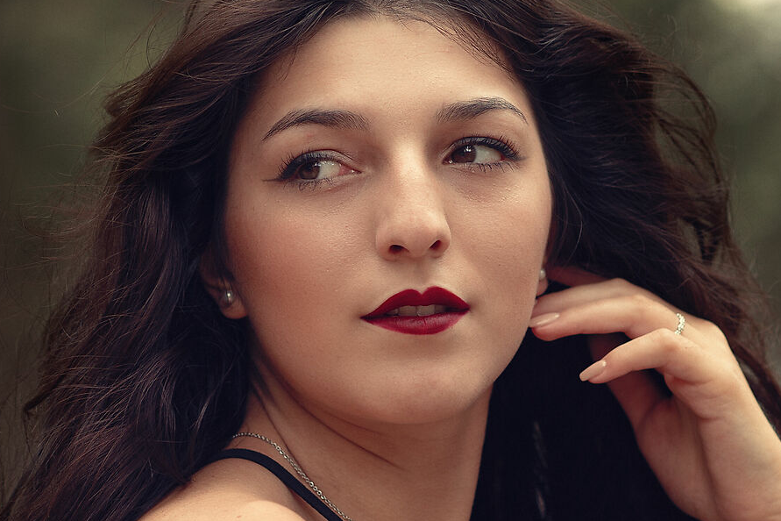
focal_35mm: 229
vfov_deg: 6.0
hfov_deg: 9.0
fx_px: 4968
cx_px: 323
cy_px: 523
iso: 100
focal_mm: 85
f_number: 2.8
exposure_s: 1/160
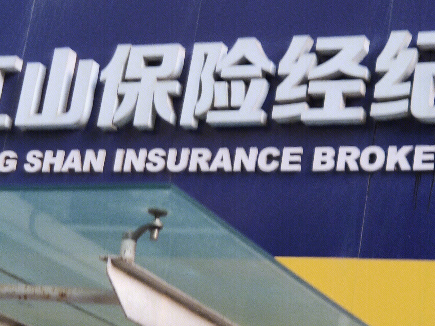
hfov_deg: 17.7
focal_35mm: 111
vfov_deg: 13.3
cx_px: 198
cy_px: 215
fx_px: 1395
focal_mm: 6.22
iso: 184
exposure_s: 1/50
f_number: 2.2
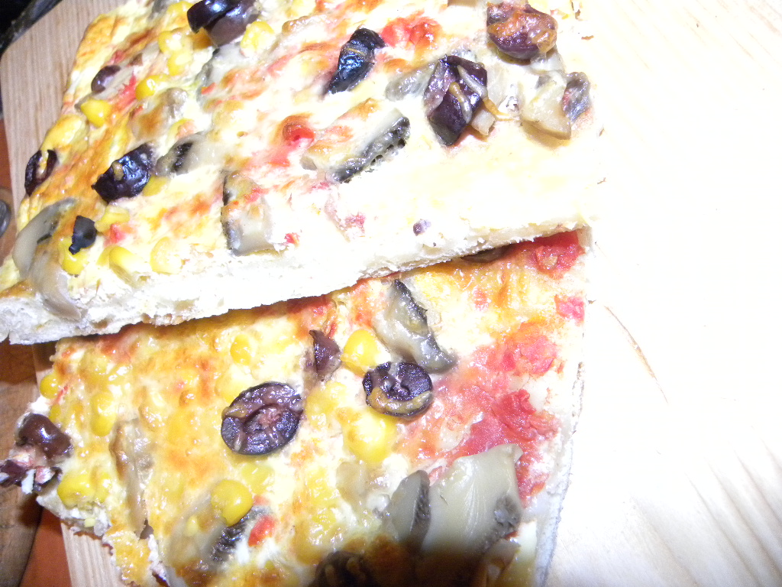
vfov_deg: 53.1
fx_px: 587
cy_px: 294
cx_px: 391
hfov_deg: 67.3
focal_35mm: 26
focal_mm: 4.6
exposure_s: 1/30
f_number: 2.8
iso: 400
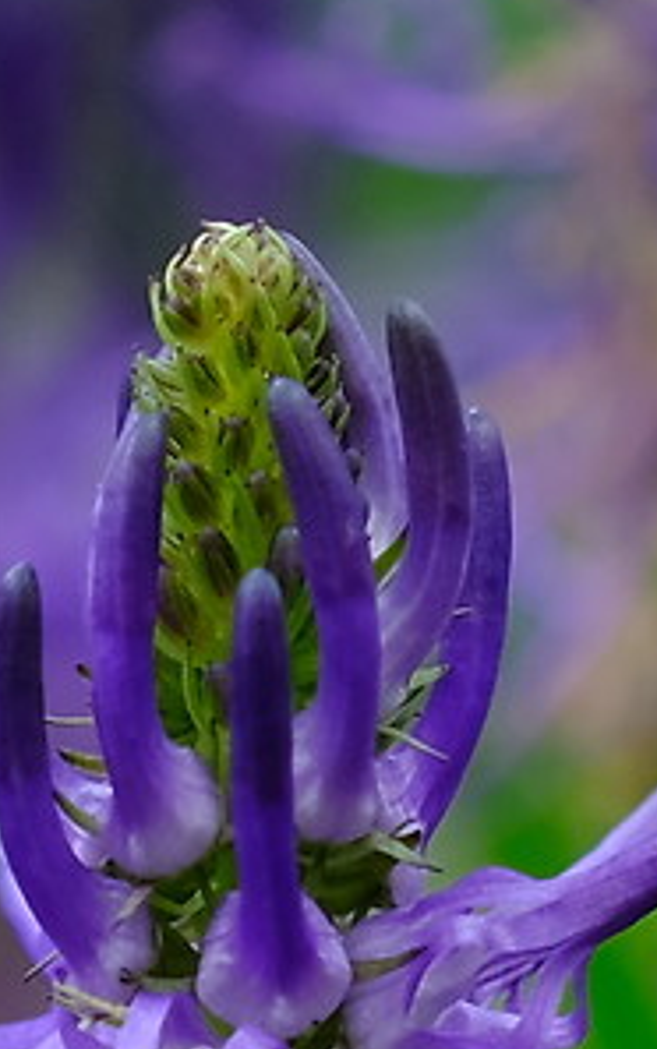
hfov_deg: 1.8
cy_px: 145
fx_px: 21169
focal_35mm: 740
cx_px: 600
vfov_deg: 2.8
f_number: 4.5
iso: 200
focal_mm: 60
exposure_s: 1/220
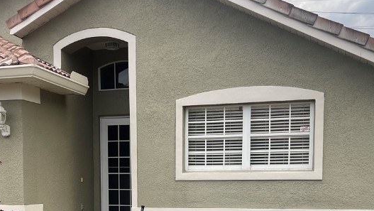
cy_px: 225
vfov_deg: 20.9
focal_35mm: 55
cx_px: 153
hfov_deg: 37.7
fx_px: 546
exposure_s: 1/345
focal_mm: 5.1
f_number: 1.6
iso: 32
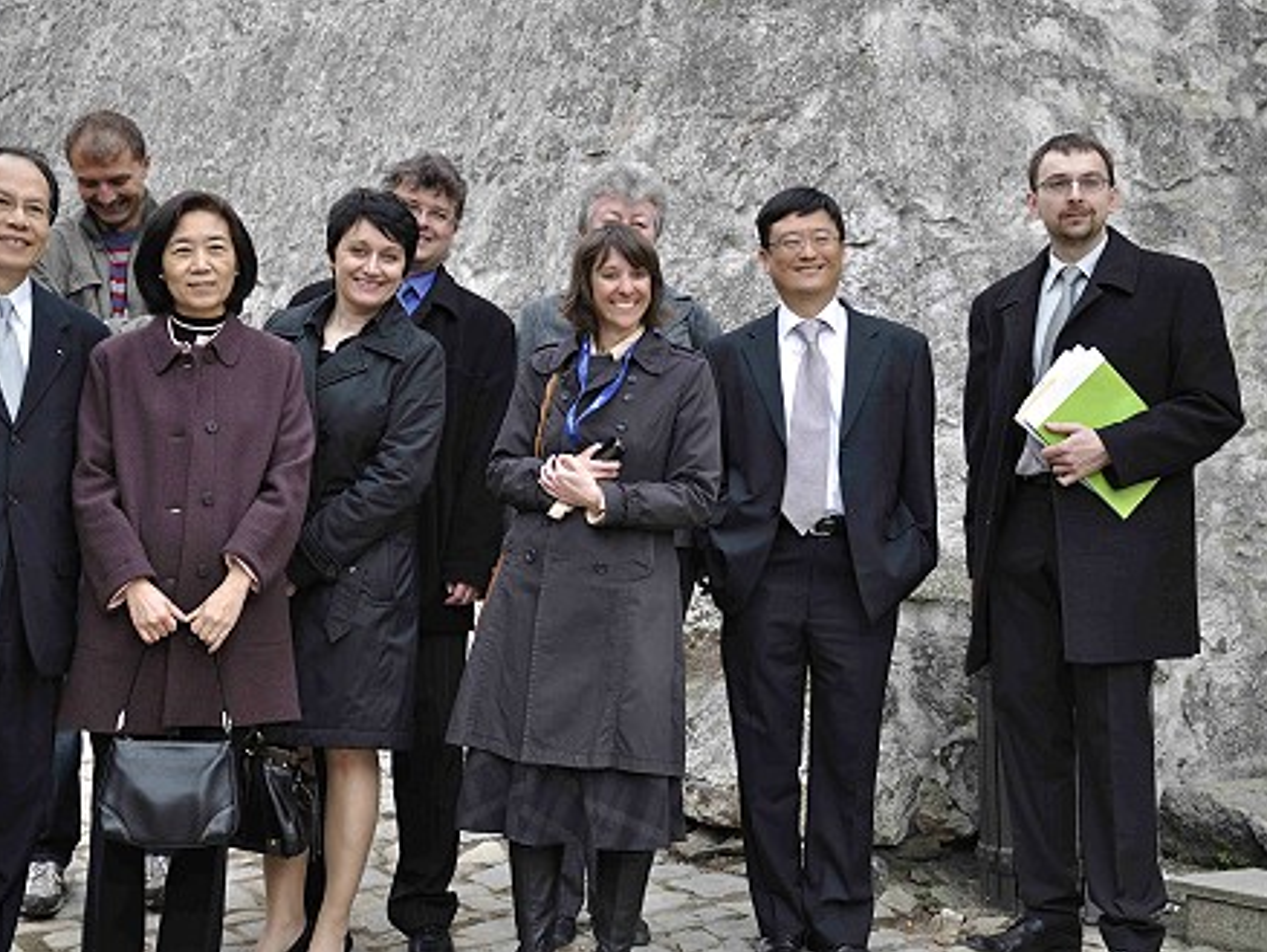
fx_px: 2527
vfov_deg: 21.3
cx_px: 564
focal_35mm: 69
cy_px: 475
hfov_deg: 28.1
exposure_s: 1/80
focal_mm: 42
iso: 200
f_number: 4.8
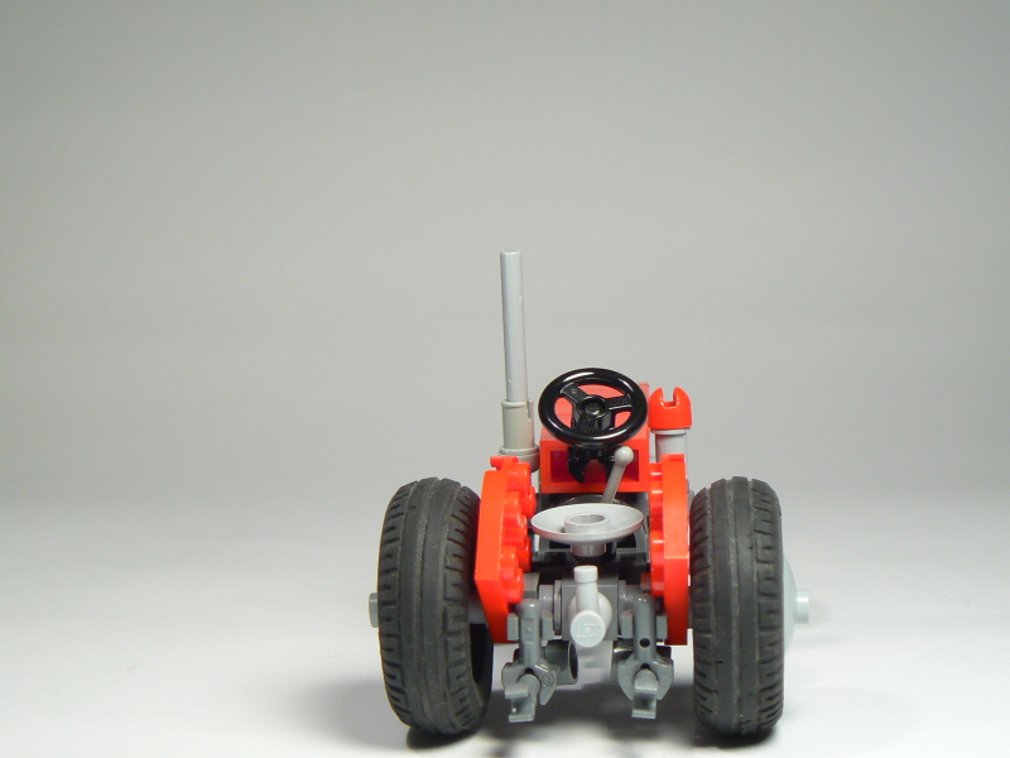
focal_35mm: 122
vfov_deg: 12.1
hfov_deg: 16.1
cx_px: 505
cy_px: 379
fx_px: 3560
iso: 80
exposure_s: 1/15
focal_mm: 20.3
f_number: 3.2
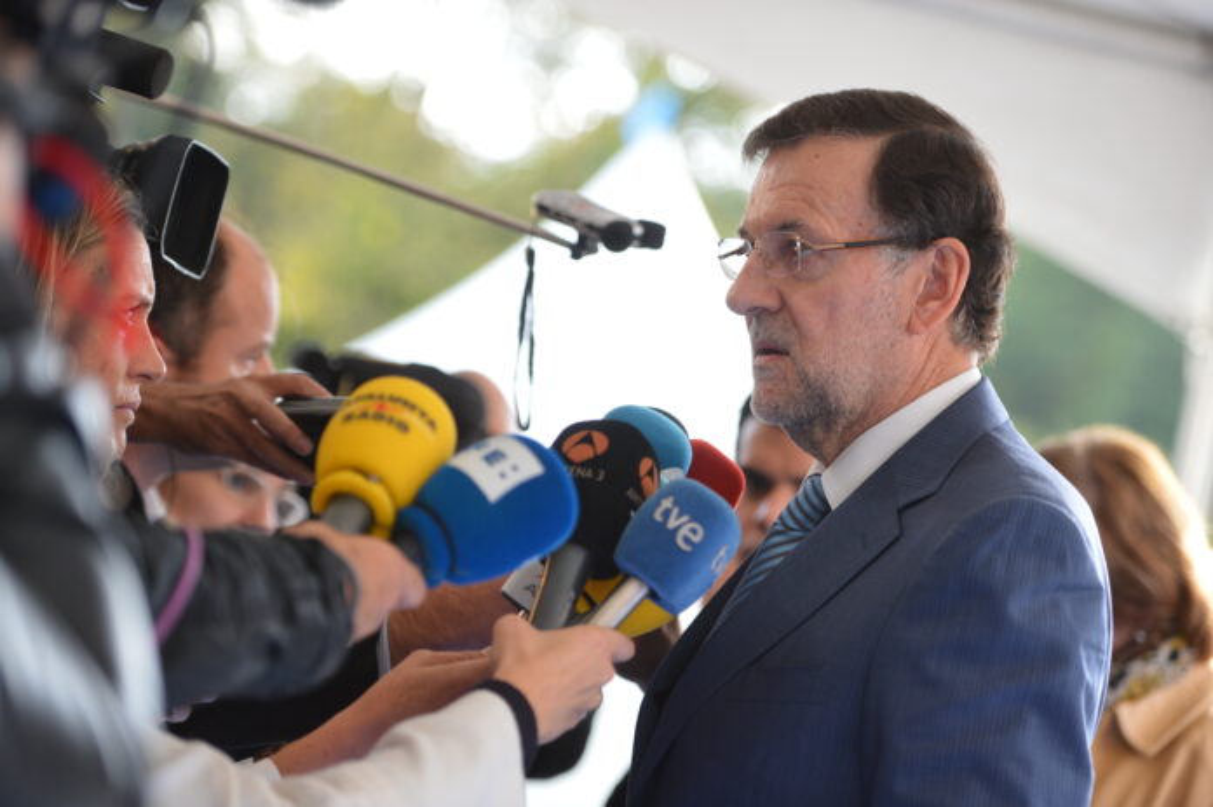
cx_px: 606
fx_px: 3535
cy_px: 404
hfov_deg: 19.5
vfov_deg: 13.0
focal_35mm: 105
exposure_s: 1/320
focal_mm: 105
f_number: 2.8
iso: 320
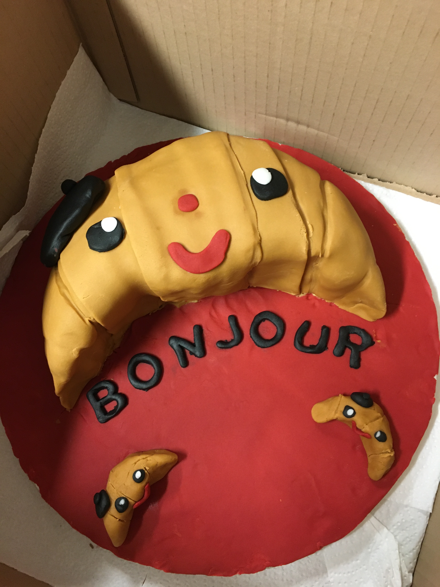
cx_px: 220
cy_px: 294
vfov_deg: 61.7
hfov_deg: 48.2
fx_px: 491
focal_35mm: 29
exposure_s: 1/20
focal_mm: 4.15
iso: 200
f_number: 2.2
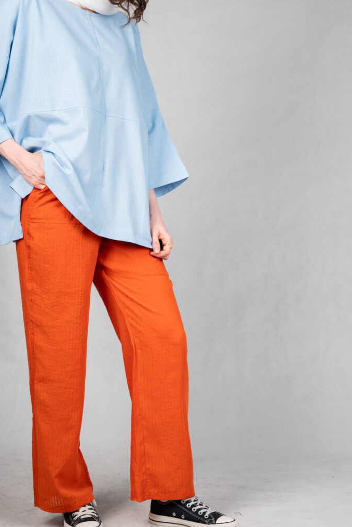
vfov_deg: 28.0
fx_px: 1057
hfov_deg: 18.9
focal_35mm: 72
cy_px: 259
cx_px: 147
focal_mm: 61.1
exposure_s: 1/125
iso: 100
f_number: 5.6
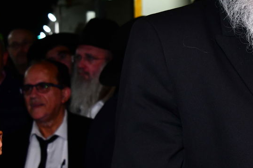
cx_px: 295
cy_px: 33
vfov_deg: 10.9
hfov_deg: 15.8
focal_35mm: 125
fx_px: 878
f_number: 6.3
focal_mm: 48
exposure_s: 1/200
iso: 1000
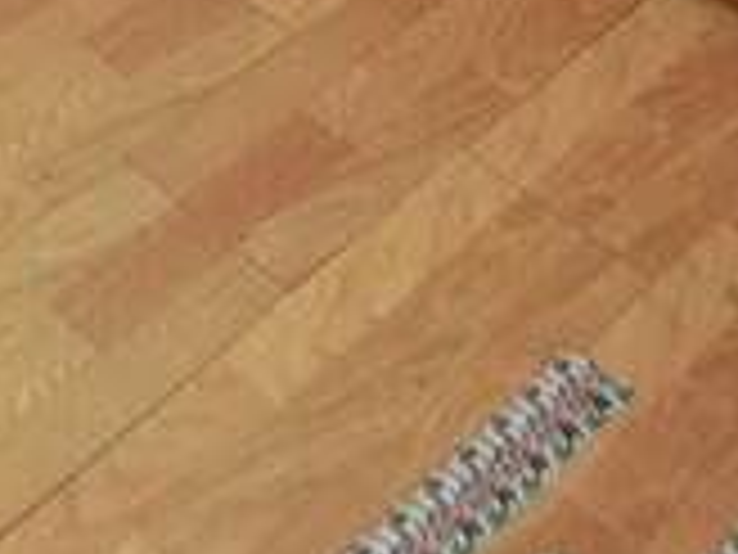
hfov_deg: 18.8
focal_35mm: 90
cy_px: -912
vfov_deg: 12.0
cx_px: -410
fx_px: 1919
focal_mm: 10
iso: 900
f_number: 3.5
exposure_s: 1/60
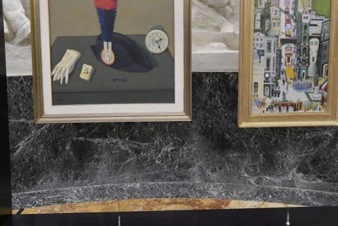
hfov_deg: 53.1
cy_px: 58
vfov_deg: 36.1
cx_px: 182
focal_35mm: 36
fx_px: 338
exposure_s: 1/80
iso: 2800
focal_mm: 19
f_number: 3.5
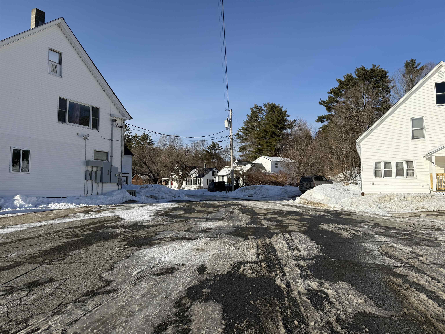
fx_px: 309
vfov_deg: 56.8
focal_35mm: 24
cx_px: 222
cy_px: 167
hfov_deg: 71.6
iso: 80
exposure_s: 1/5714
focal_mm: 6.76
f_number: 1.78
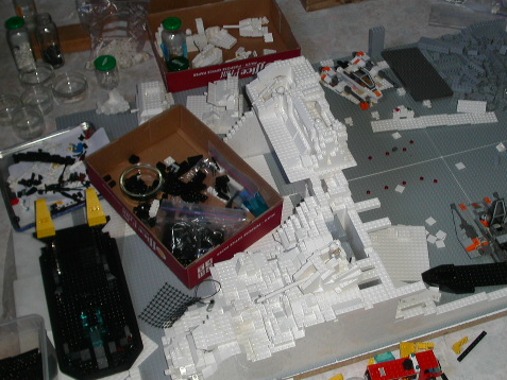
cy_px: 167
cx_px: 321
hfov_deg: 37.2
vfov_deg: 28.5
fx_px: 747
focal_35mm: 51
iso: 100
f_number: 2.8
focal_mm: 7.8
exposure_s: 1/30
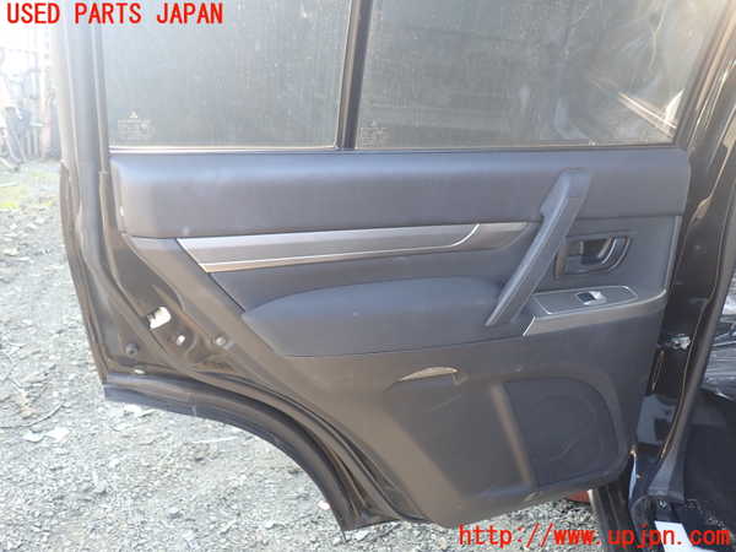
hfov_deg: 60.0
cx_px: 368
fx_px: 638
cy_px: 276
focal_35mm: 30
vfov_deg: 46.8
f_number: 2.3
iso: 160
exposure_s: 1/60
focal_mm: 5.4
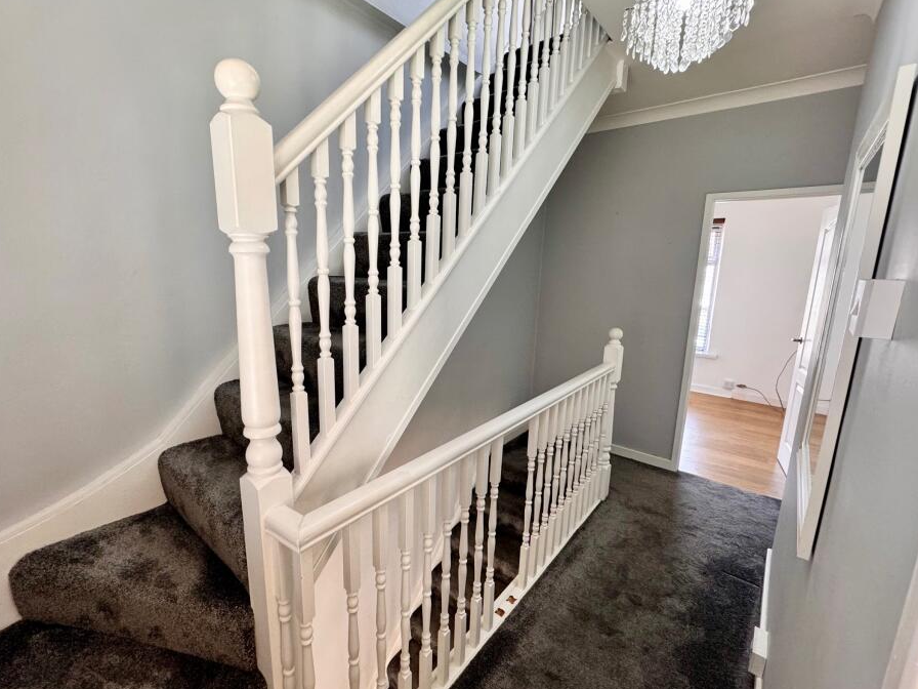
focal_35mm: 16
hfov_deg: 94.4
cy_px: 351
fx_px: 424
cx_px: 435
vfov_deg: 78.1
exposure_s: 1/100
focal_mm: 2.22
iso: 250
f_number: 2.2
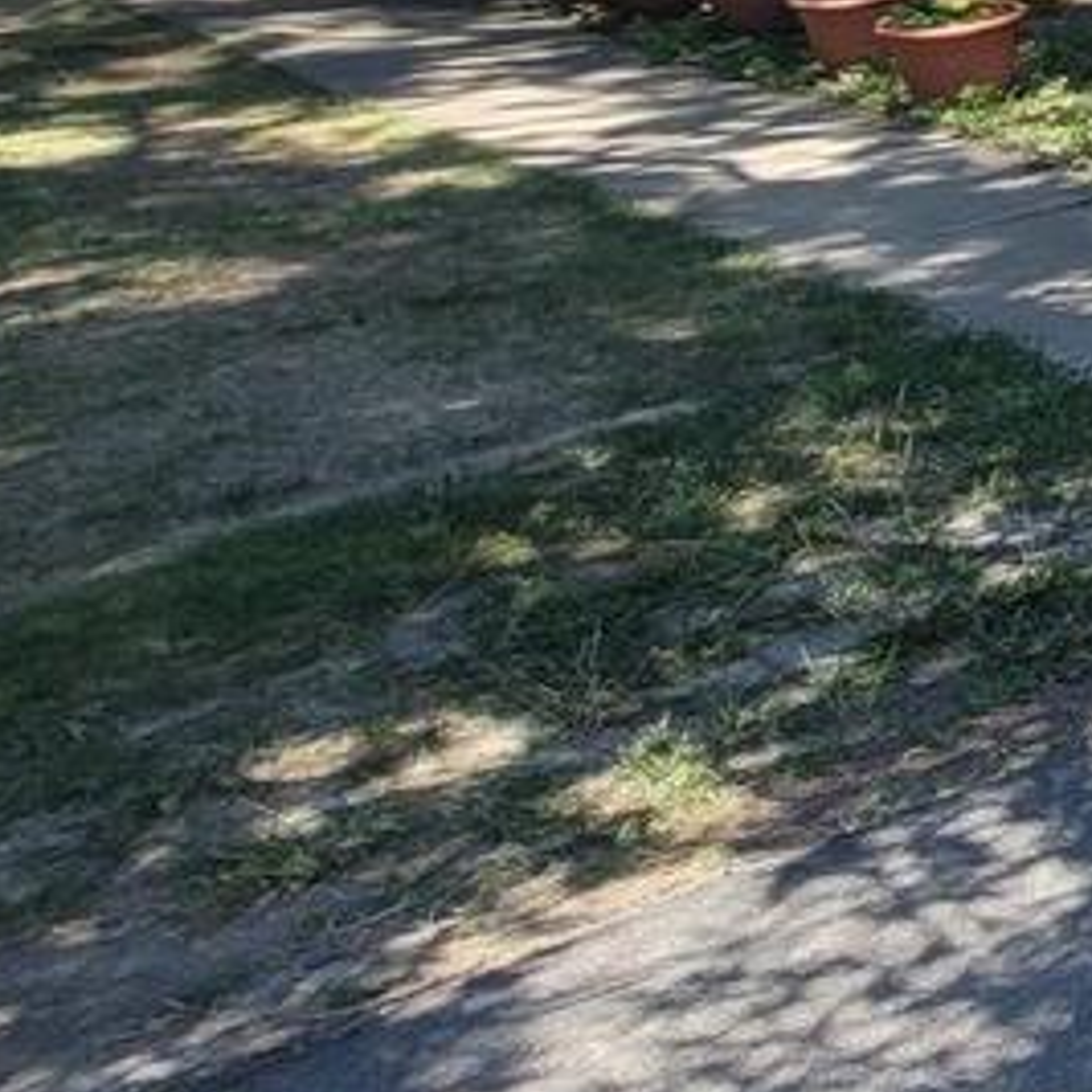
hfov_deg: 16.9
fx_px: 2213
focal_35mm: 62
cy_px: -90
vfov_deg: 25.8
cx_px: 2376
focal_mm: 2.2
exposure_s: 1/756
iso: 64
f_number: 2.2
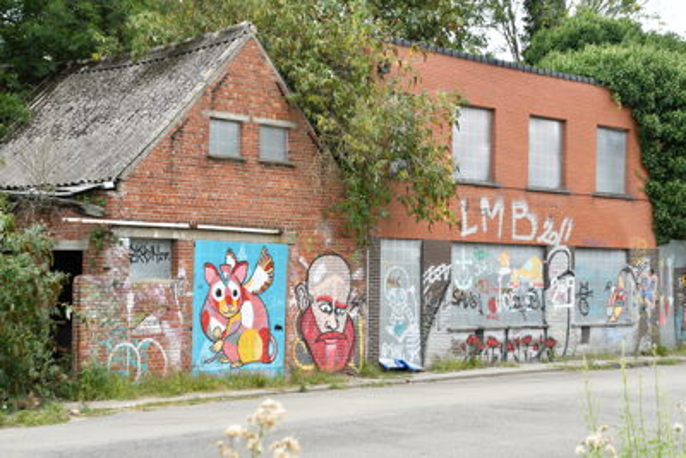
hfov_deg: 30.5
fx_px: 1258
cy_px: 229
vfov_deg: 20.6
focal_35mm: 66
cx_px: 343
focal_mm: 44
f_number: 4.8
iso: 320
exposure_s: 1/320
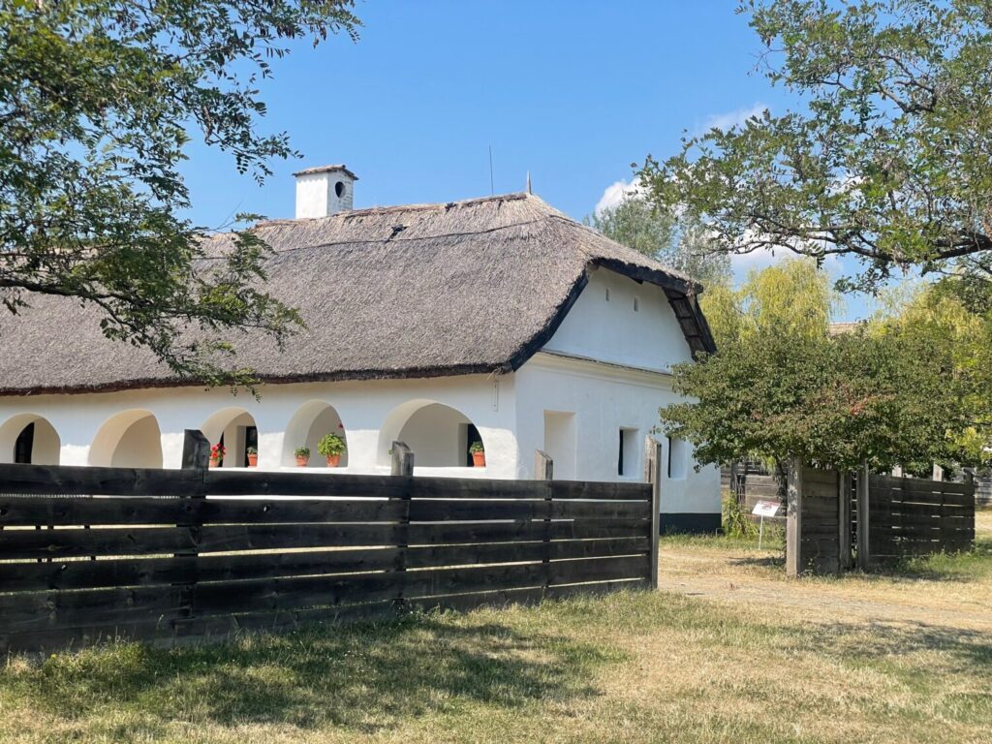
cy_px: 372
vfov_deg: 28.0
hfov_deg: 36.8
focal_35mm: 52
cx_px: 496
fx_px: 1490
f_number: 2
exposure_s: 1/1370
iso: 25
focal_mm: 6
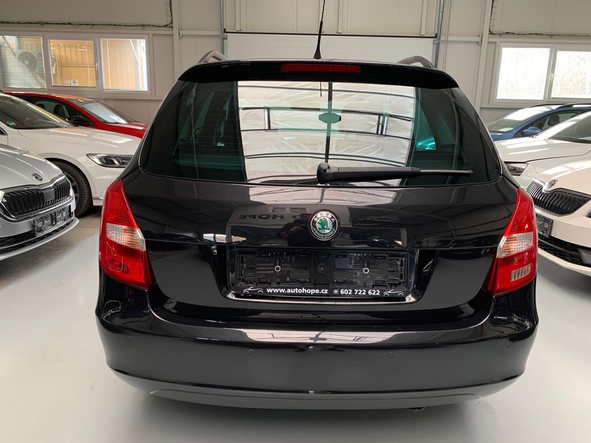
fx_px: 444
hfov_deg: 67.3
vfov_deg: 53.1
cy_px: 222
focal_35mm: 26
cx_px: 296
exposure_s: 1/60
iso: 125
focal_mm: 4.25
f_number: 1.8
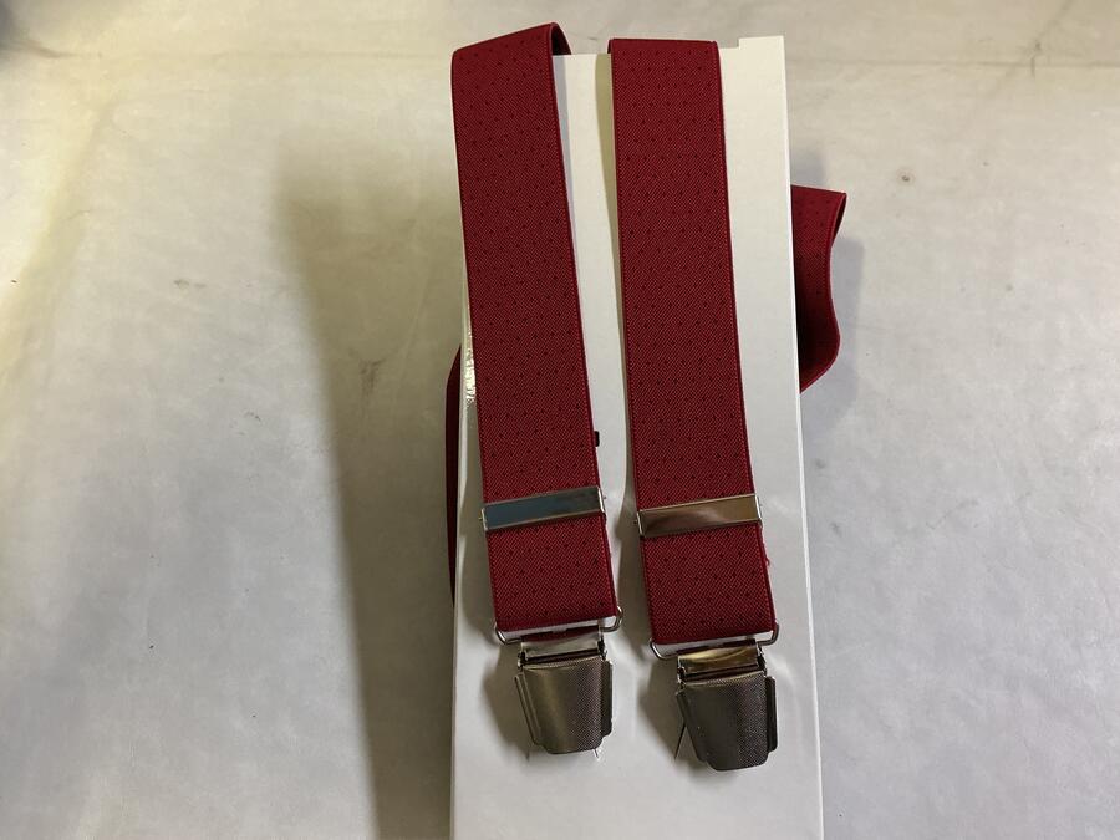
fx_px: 938
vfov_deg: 48.2
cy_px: 420
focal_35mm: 29
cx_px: 560
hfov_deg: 61.7
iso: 125
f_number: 1.8
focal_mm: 3
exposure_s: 1/50
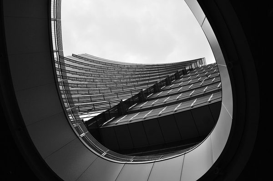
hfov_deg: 53.2
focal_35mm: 36
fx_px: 273
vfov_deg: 36.8
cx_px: 136
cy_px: 90
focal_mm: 24
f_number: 7.1
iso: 200
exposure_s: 1/1000
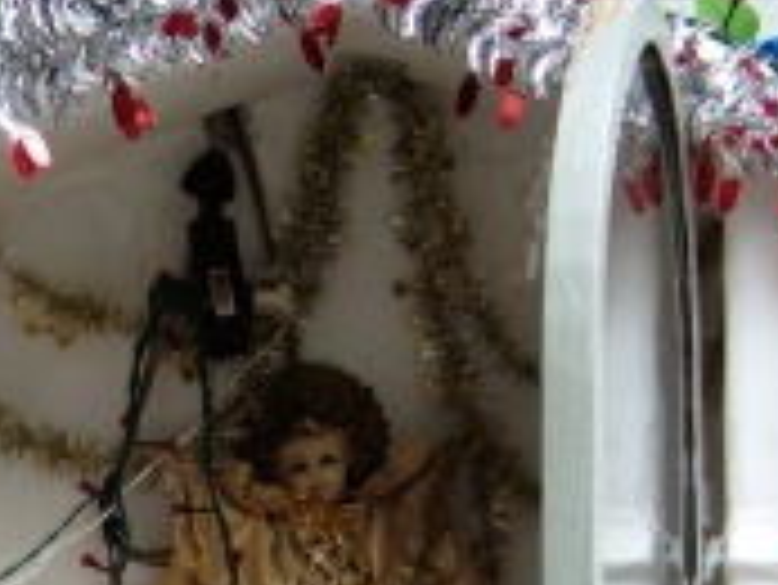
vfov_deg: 8.2
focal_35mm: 181
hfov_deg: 10.9
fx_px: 4071
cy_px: 639
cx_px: 270
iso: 71
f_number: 3.2
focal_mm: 11.7
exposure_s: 1/200
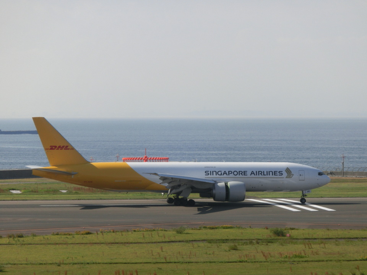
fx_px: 2120
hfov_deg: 9.9
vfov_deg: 7.4
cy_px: 138
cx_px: 184
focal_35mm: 200
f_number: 5.8
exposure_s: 1/640
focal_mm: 35.34
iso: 80
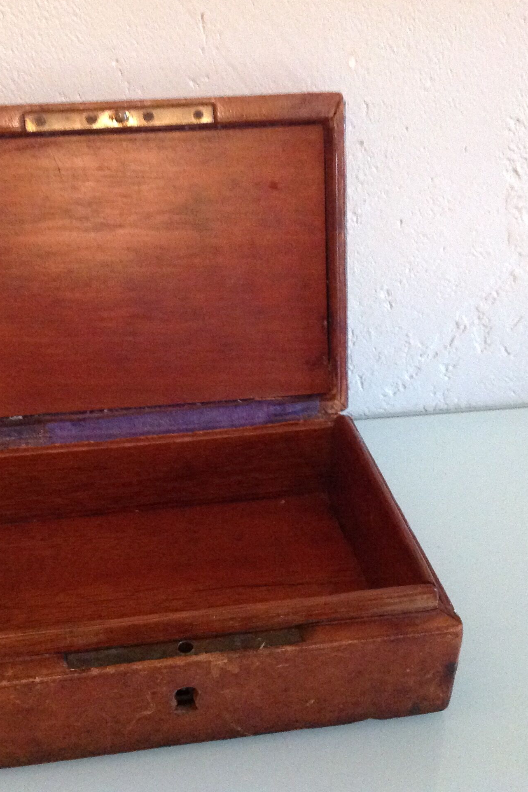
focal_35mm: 49
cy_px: 394
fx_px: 1078
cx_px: 189
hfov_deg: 27.4
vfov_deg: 40.3
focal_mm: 4.28
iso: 640
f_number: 2.4
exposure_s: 1/17
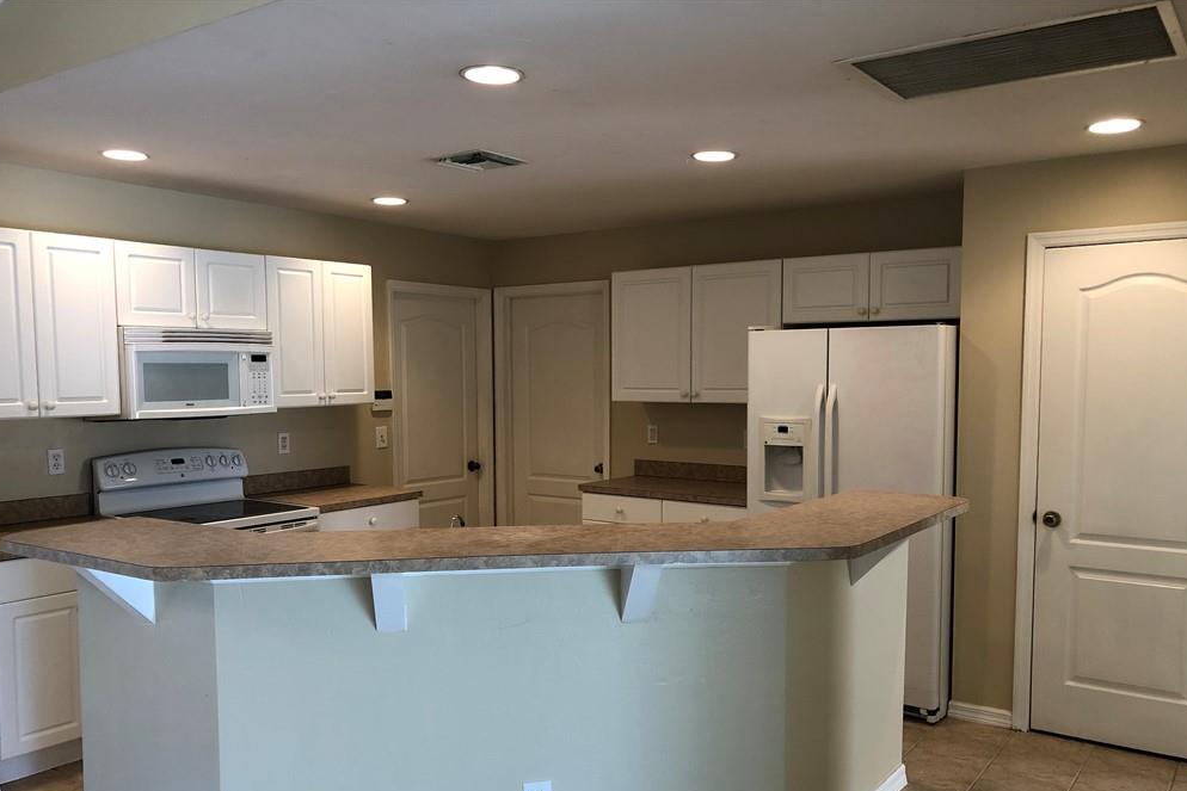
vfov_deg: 43.5
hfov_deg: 61.9
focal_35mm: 30
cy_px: 456
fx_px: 989
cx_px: 592
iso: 40
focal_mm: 3.99
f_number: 1.8
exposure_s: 1/30
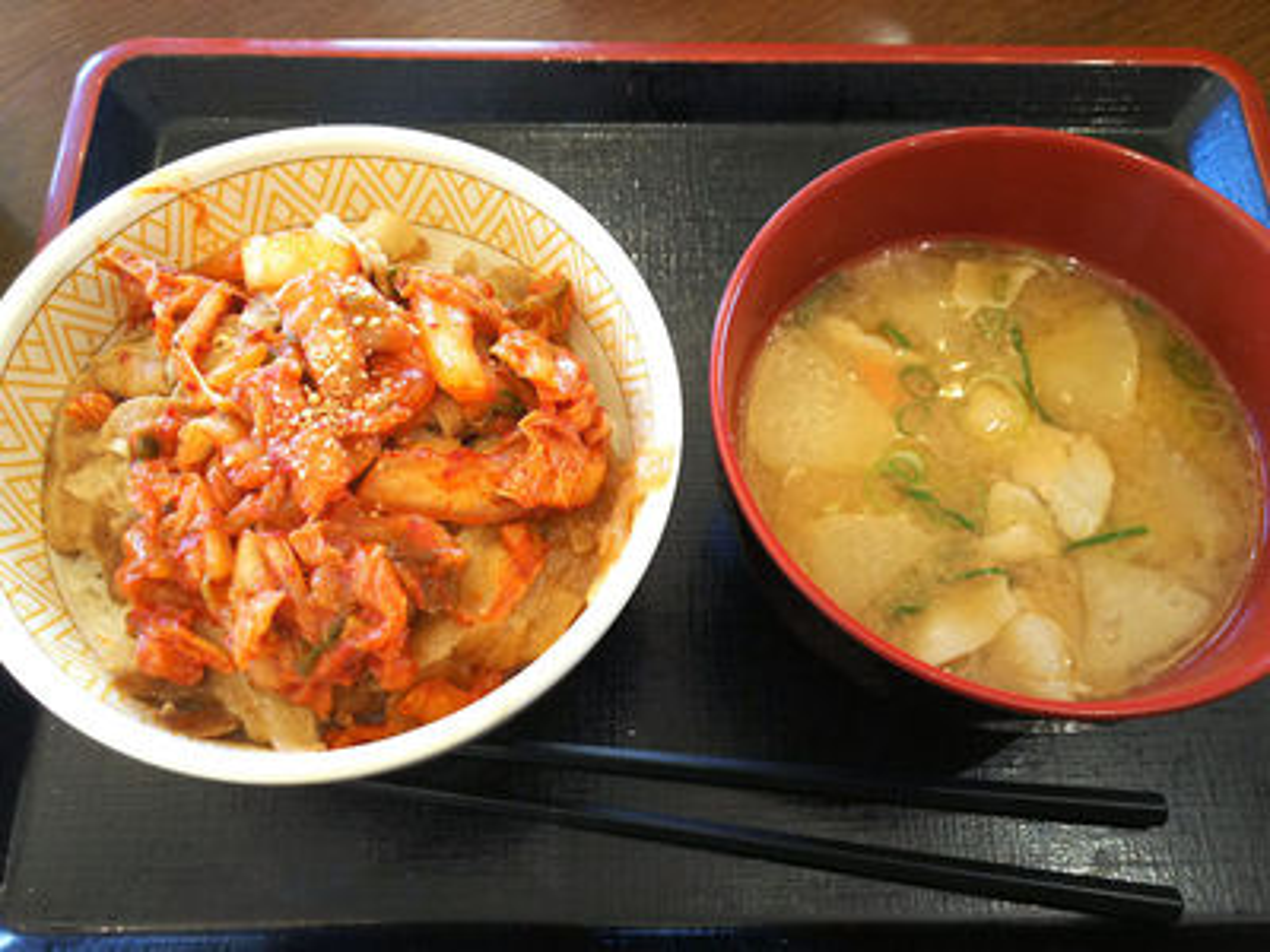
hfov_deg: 65.3
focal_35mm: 27
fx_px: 991
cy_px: 476
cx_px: 635
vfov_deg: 51.4
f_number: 1.9
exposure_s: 1/60
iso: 80
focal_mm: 4.2
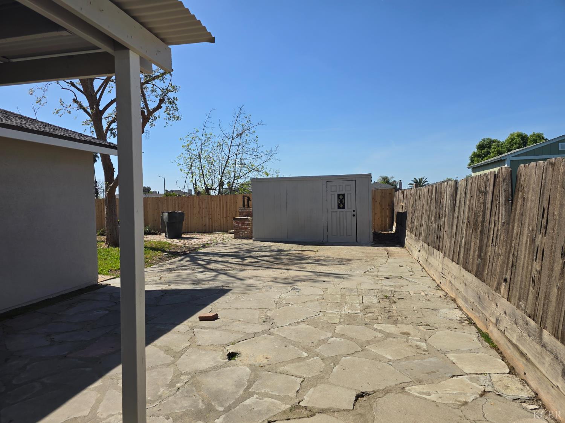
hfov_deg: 73.9
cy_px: 212
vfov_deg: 58.9
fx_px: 375
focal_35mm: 23
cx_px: 282
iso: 12
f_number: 1.7
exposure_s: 1/1142
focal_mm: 6.3
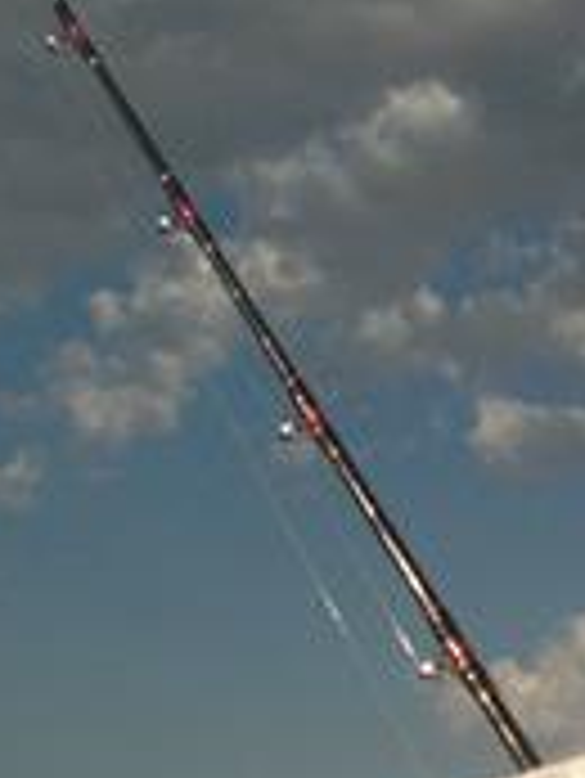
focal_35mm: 137
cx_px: 513
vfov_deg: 13.6
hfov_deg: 10.8
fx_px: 3083
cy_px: 1147
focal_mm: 4.13
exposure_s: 1/2169
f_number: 2.4
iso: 50
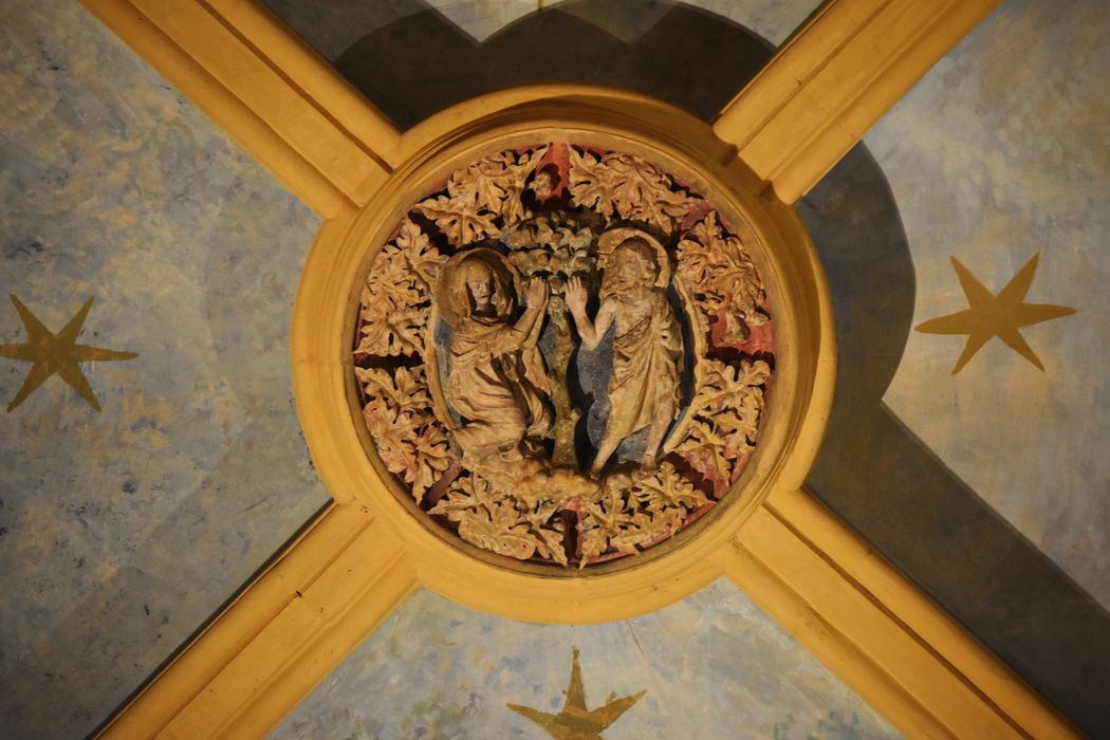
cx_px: 555
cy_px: 370
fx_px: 5180
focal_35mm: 168
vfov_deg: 8.2
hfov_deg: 12.2
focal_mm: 112
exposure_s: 1/125
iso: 2000
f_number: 4.8
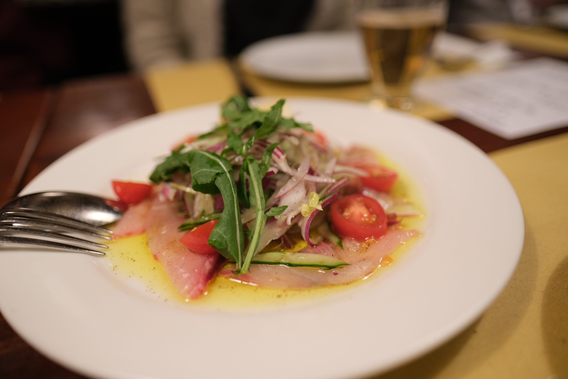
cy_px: 190
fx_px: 379
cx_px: 284
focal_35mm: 24
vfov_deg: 53.1
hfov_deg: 73.7
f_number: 1.4
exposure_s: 1/60
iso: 500
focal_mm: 16
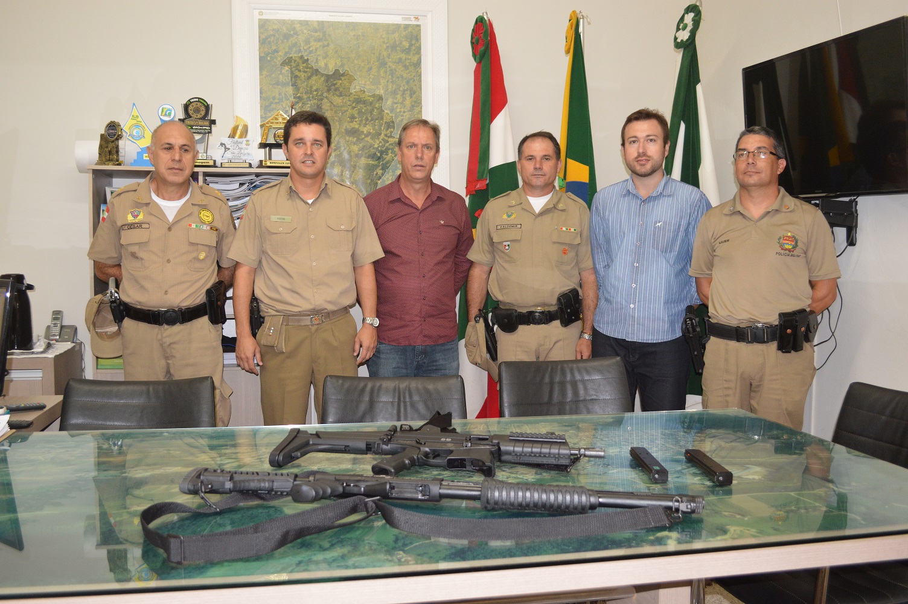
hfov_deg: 57.3
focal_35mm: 33
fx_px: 832
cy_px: 302
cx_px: 454
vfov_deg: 39.9
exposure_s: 1/60
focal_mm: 22
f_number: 3.8
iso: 800
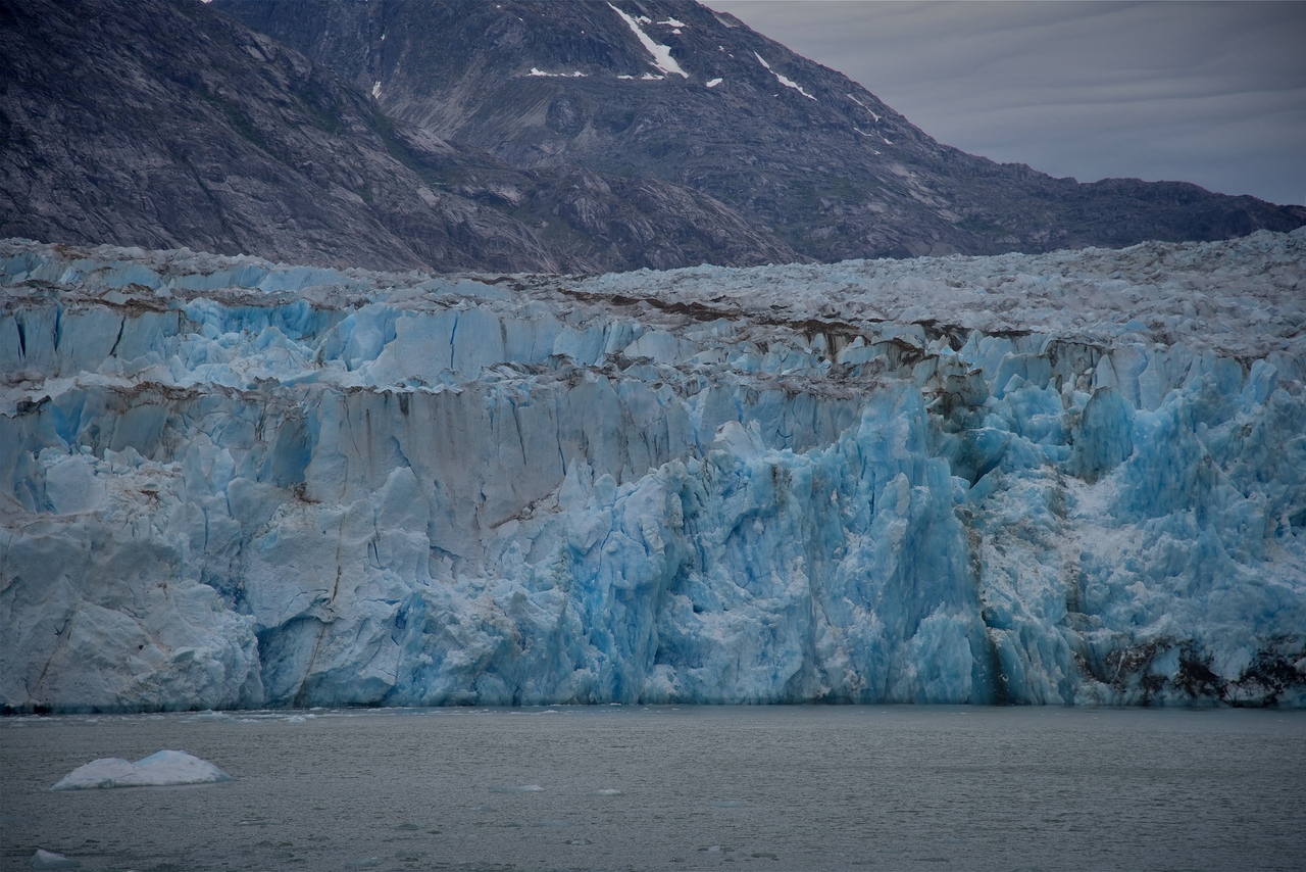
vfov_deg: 11.4
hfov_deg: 17.1
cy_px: 436
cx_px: 653
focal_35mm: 120
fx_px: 4354
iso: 100
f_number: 5.6
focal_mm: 120
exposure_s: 1/250
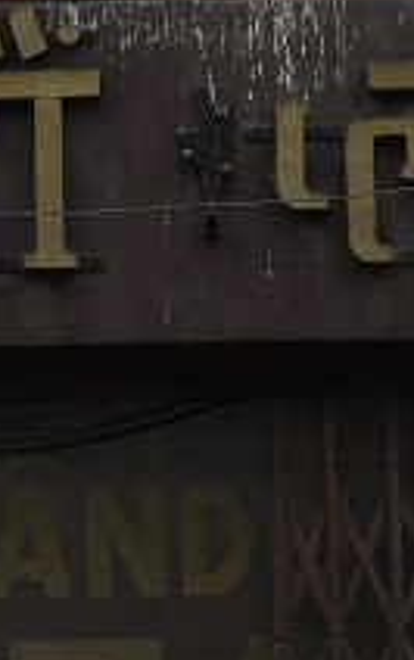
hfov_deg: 2.8
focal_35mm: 472
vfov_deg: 4.4
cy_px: -324
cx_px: 50
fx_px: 8498
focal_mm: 82
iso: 640
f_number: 5.6
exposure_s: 1/160
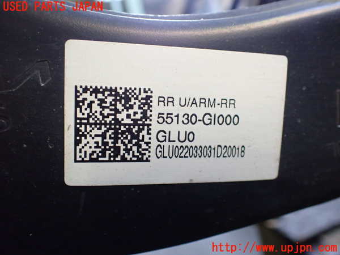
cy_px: 128
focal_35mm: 30
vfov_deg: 46.8
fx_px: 295
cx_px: 170
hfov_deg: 60.0
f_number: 2.3
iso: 800
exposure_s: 1/125
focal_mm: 5.4
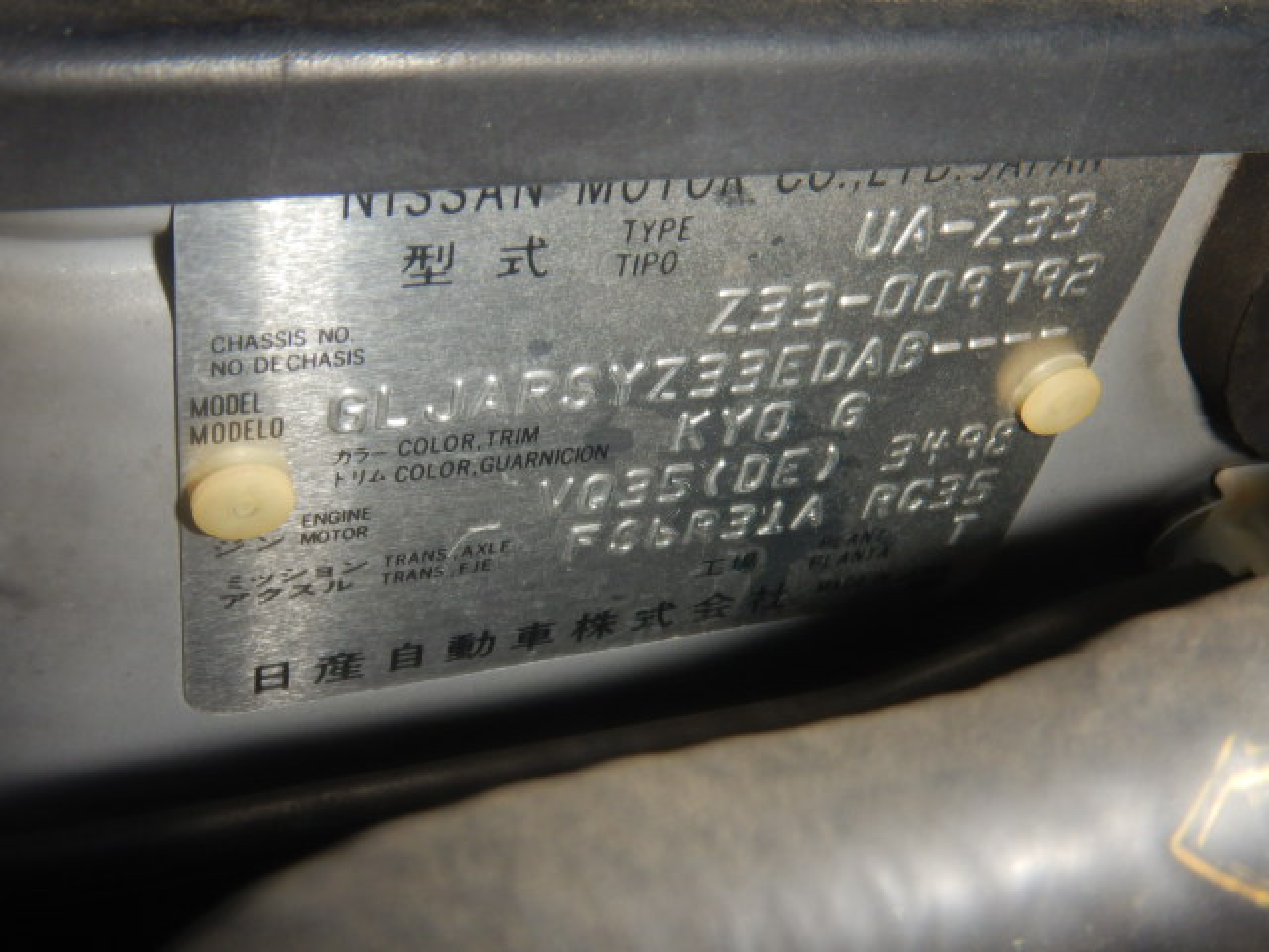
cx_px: 634
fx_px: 1613
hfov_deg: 42.9
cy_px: 476
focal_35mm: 44
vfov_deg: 32.9
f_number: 8.5
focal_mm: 7.8
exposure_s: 1/30
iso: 200
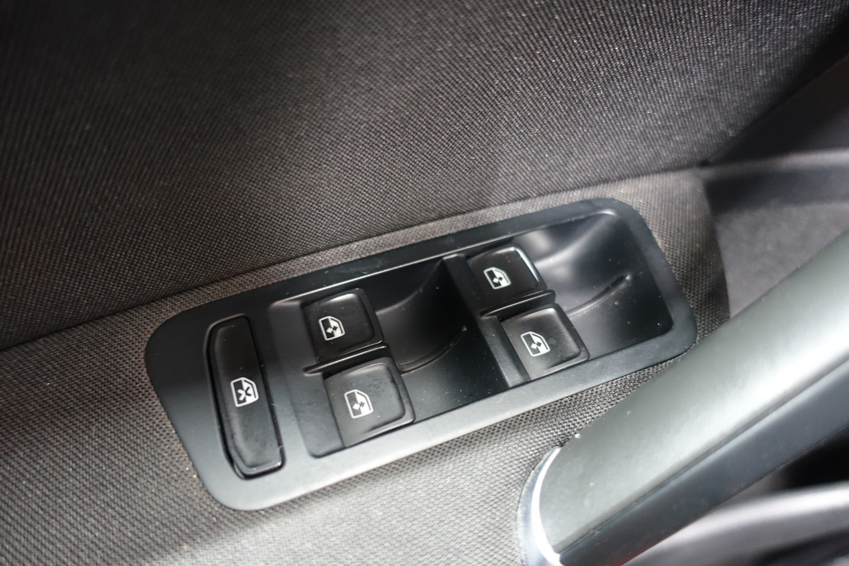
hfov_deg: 73.7
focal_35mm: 24
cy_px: 283
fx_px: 566
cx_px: 424
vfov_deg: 53.1
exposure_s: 1/8
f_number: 1.8
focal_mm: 8.8
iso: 800
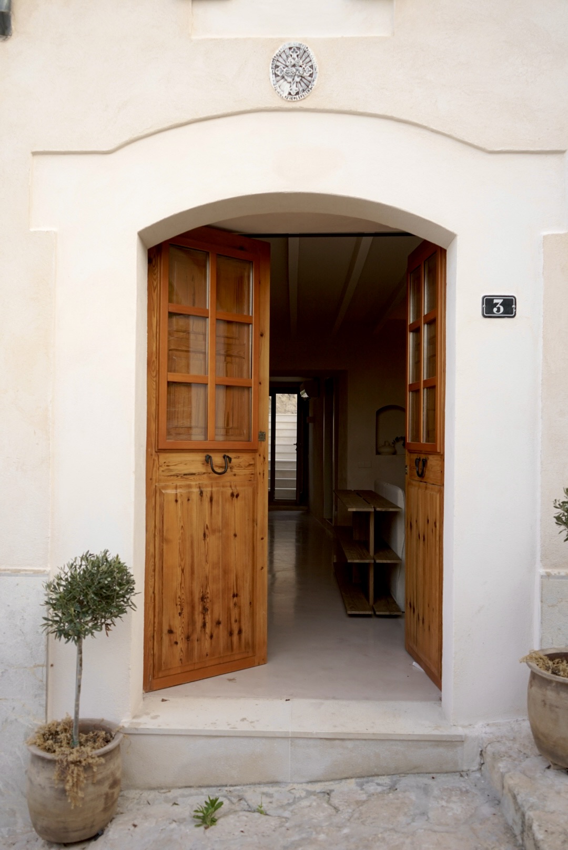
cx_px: 284
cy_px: 425
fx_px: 661
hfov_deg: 46.5
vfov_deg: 65.4
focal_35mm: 28
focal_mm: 28
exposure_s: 1/350
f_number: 3.5
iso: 320
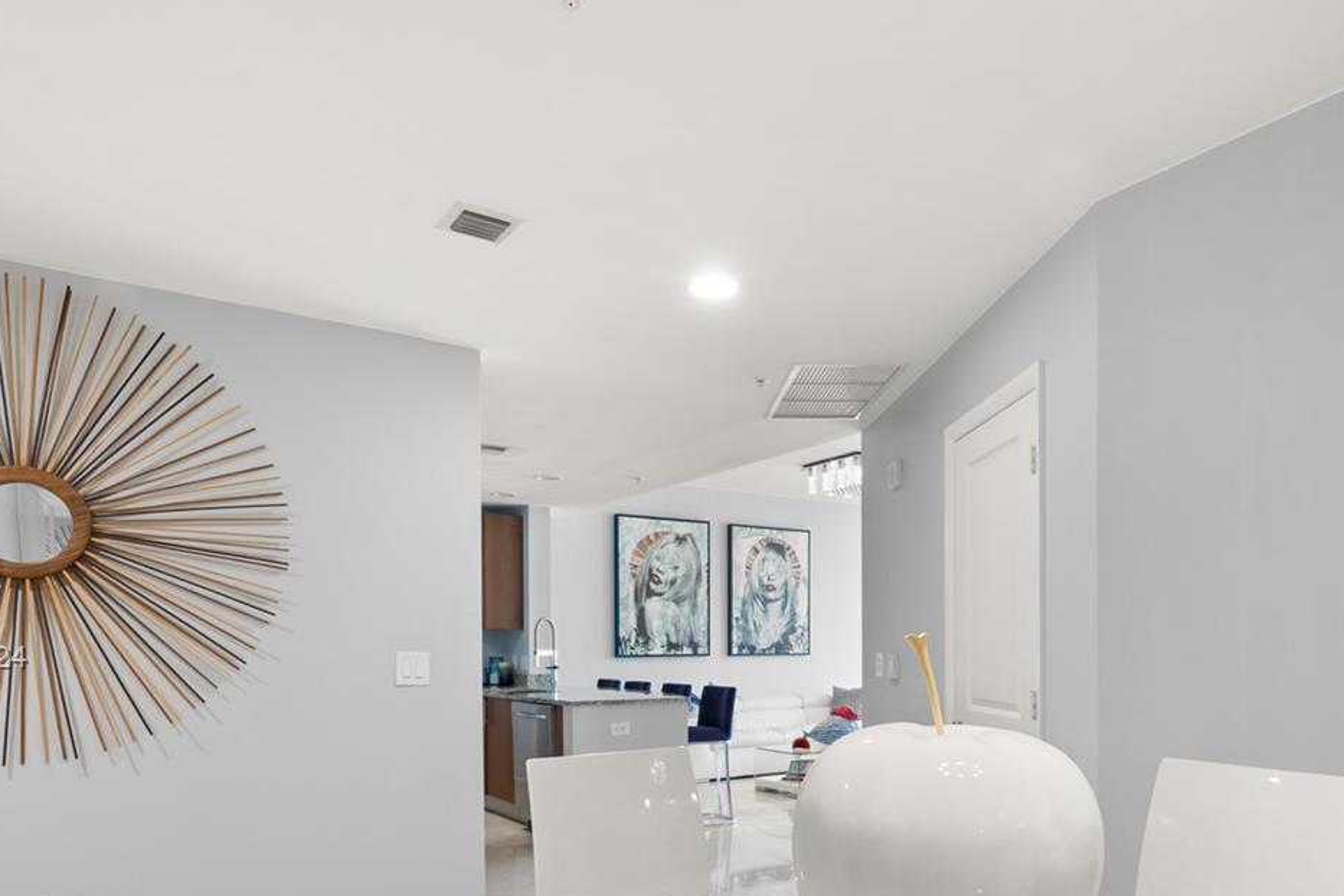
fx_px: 896
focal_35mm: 24
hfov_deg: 73.6
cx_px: 719
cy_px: 660
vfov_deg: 51.1
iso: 320
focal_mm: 14
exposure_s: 1/1.67
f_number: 11
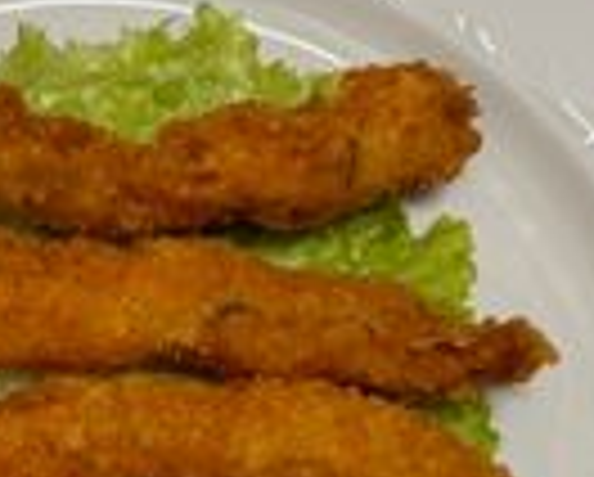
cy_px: 608
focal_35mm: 82
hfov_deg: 22.8
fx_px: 1444
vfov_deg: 17.7
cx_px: 81
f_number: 1.6
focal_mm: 5.96
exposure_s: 1/50
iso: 100
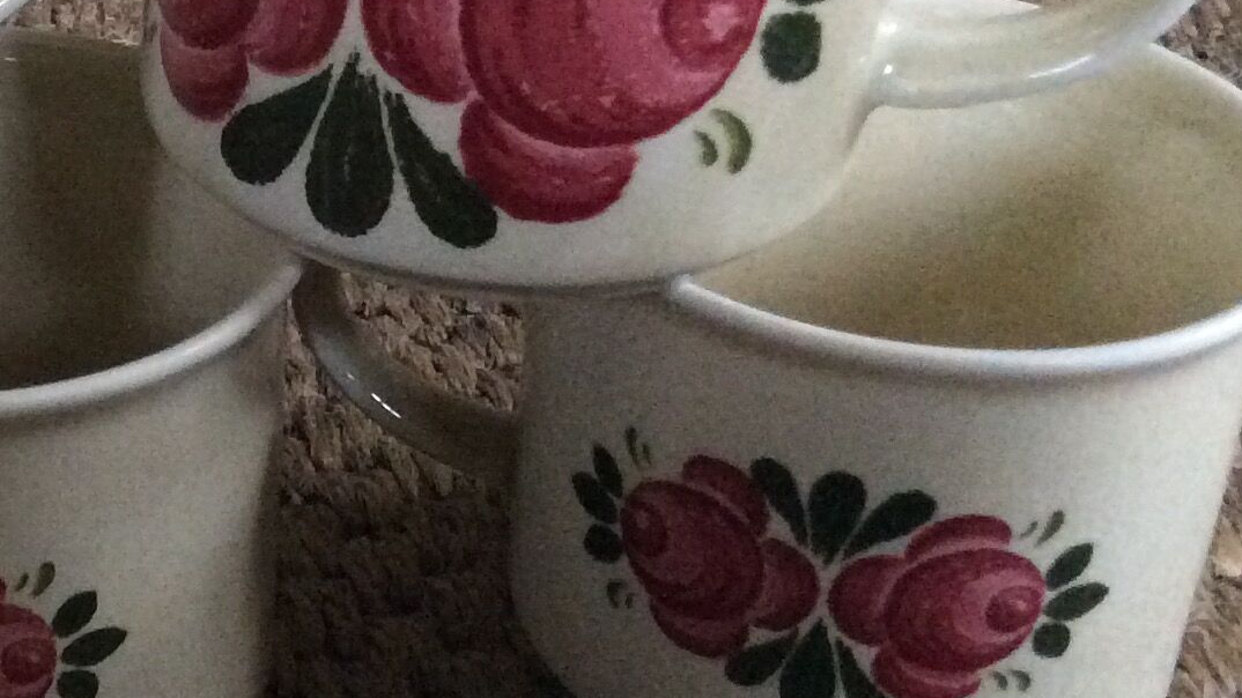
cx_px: -93
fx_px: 2766
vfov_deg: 14.4
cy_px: 236
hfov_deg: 23.8
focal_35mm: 84
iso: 320
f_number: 2.4
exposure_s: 1/17
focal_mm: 3.3
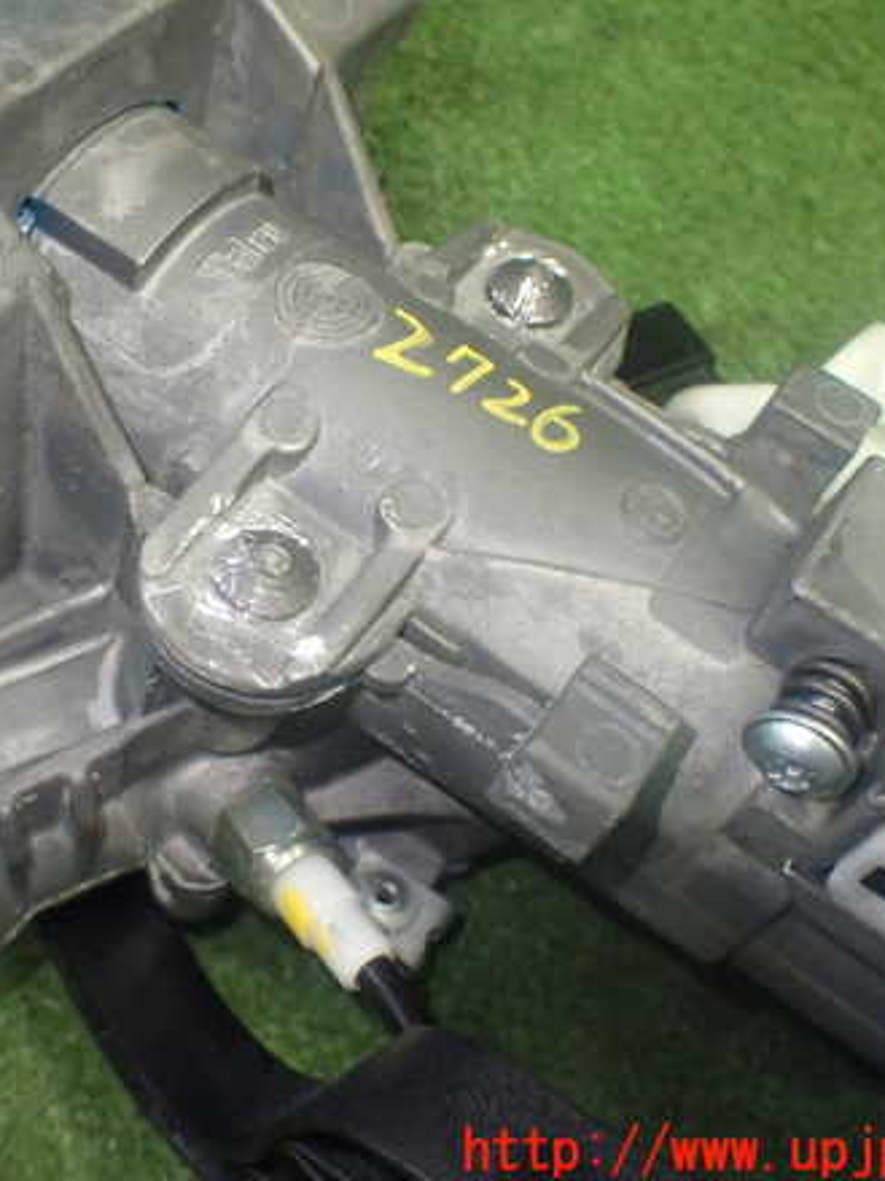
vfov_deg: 45.8
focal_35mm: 41
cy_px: 581
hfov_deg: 34.6
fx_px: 1398
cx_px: 264
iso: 640
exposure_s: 1/125
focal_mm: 5.4
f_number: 2.3
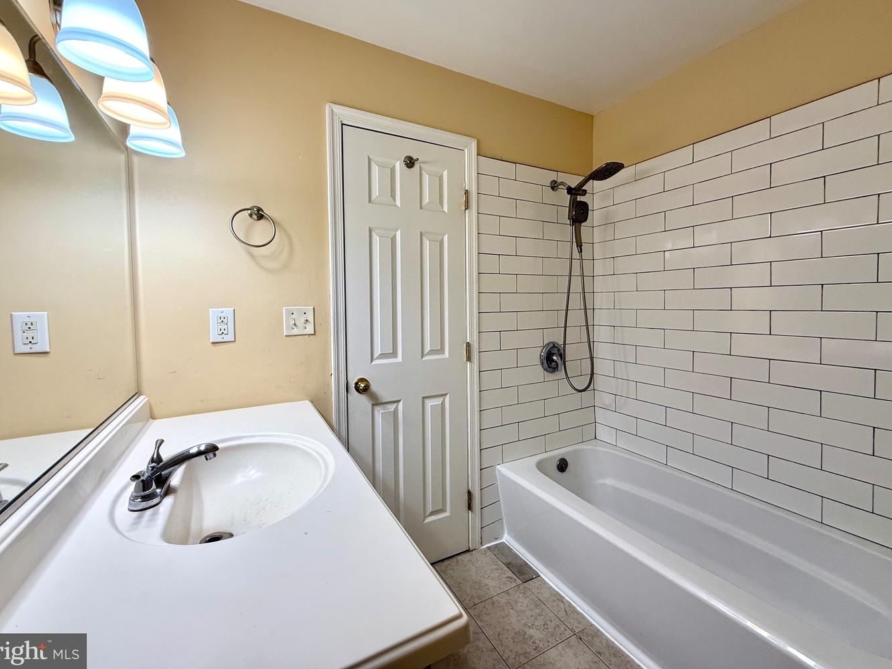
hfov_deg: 98.2
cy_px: 313
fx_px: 387
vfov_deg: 81.6
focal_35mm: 15
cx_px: 448
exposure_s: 1/120
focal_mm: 2.22
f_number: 2.2
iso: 125
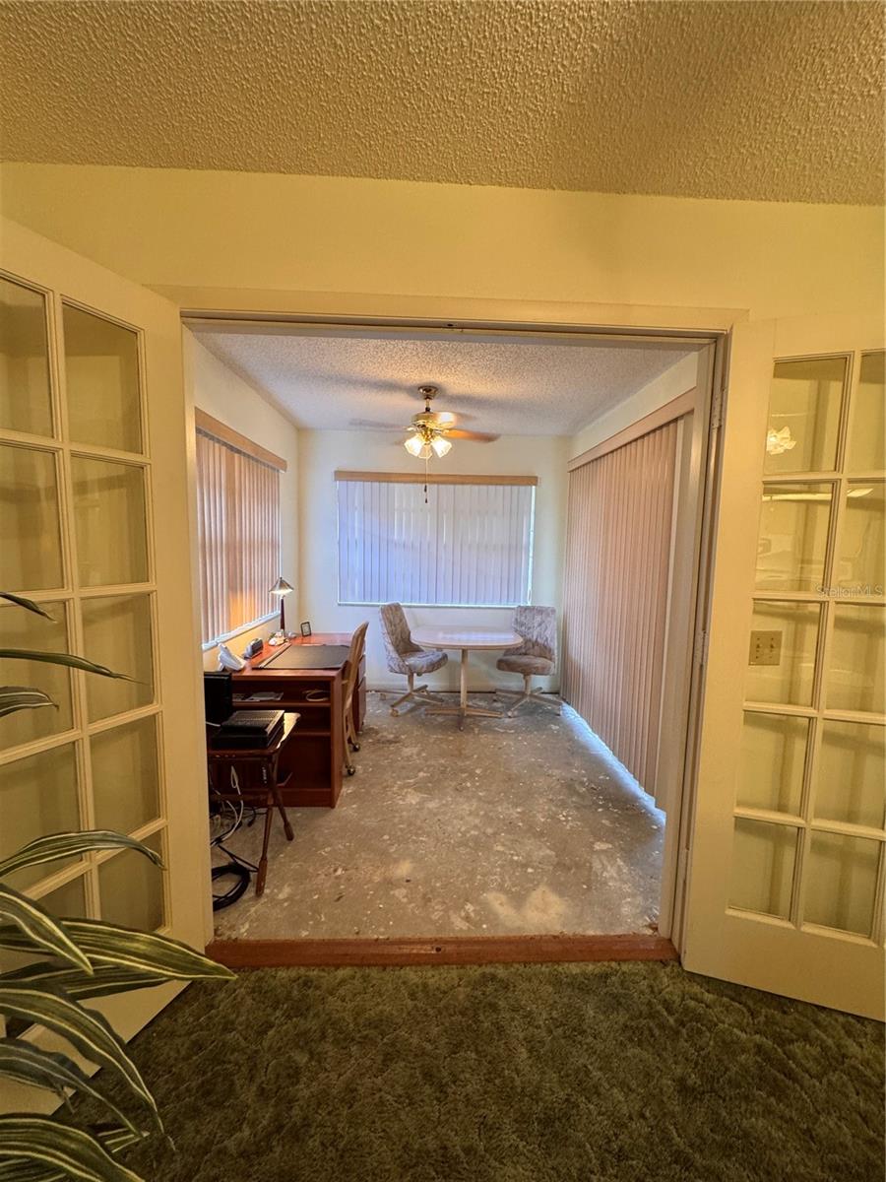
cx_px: 443
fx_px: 478
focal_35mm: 14
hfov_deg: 85.7
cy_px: 591
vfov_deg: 102.1
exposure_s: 1/60
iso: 200
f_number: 2.2
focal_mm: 2.22
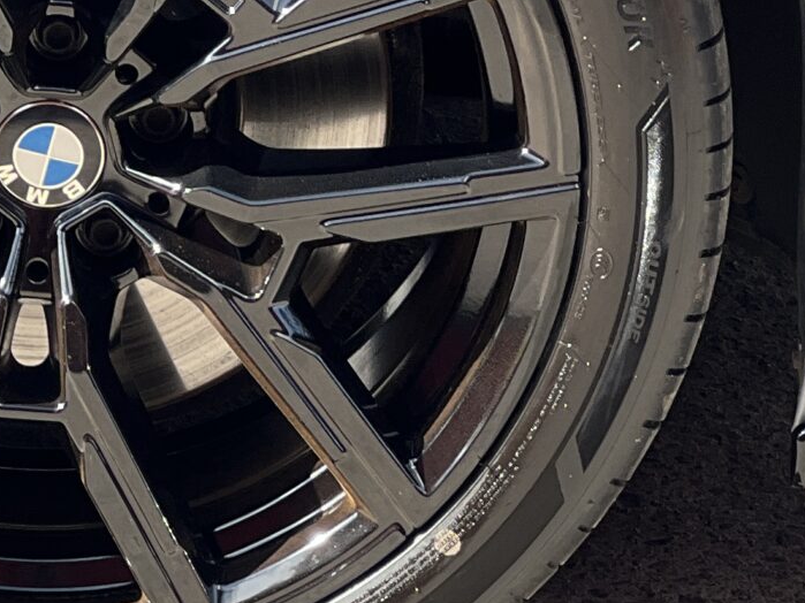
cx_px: 130
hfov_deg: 7.0
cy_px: -112
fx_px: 6557
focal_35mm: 282
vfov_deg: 5.2
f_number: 2.8
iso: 40
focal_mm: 9
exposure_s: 1/131
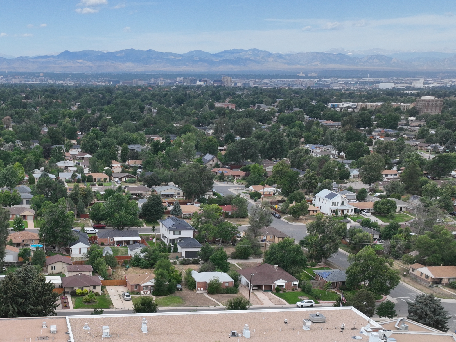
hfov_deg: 36.5
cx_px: 71
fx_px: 658
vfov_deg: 28.0
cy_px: 306
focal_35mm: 50
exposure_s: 1/1600
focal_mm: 12.29
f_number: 2.8
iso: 100
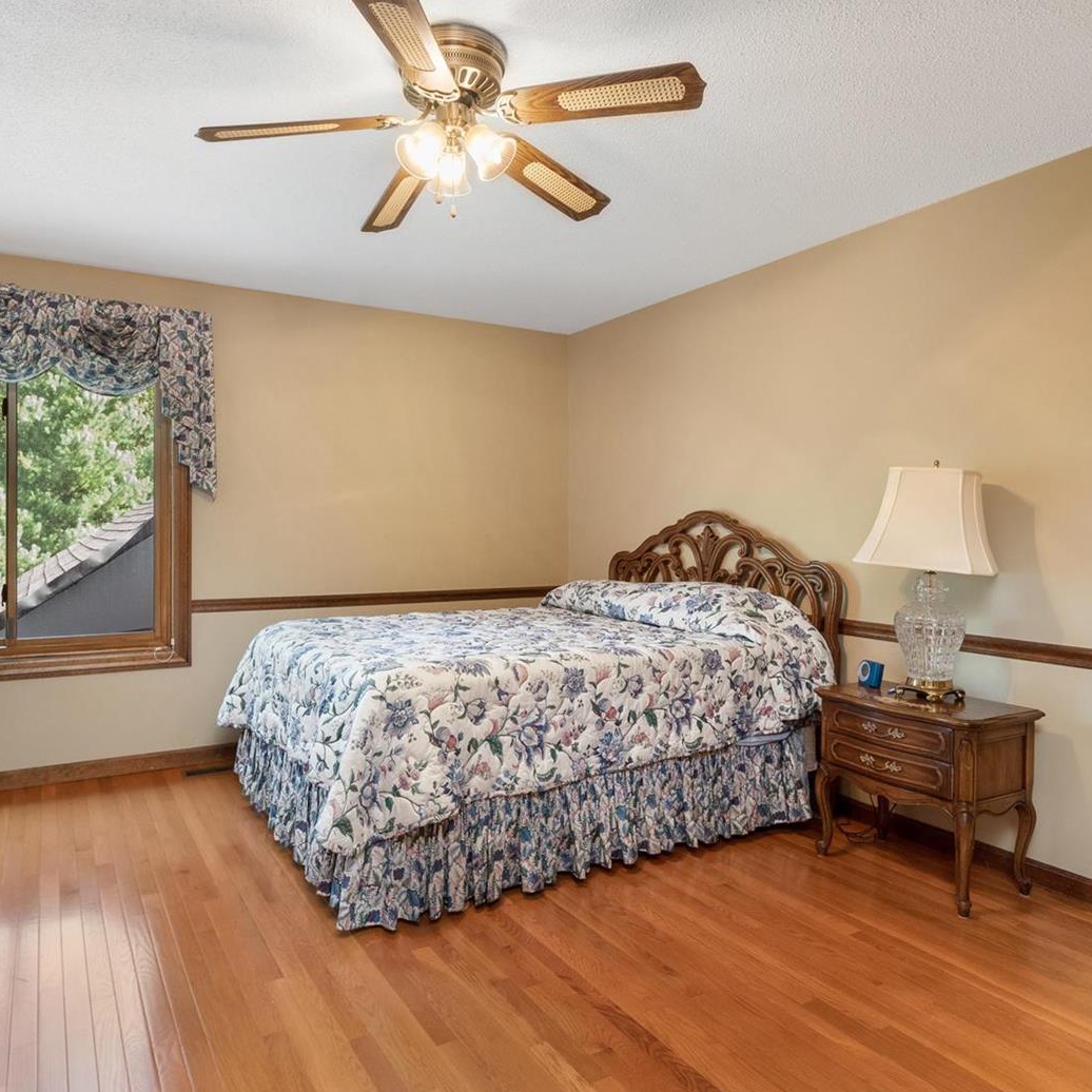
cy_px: 546
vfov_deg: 72.1
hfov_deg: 71.8
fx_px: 749
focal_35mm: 21
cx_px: 476
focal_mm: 8
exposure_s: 1/1.25
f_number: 8
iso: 400
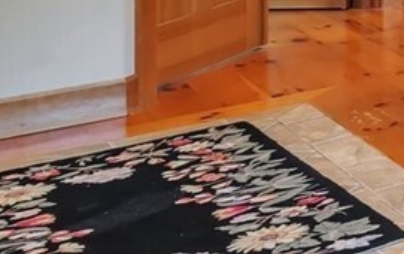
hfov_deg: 12.9
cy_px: -244
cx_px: 1070
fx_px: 1124
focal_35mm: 102
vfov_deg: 11.6
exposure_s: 1/3
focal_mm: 16
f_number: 8
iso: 400
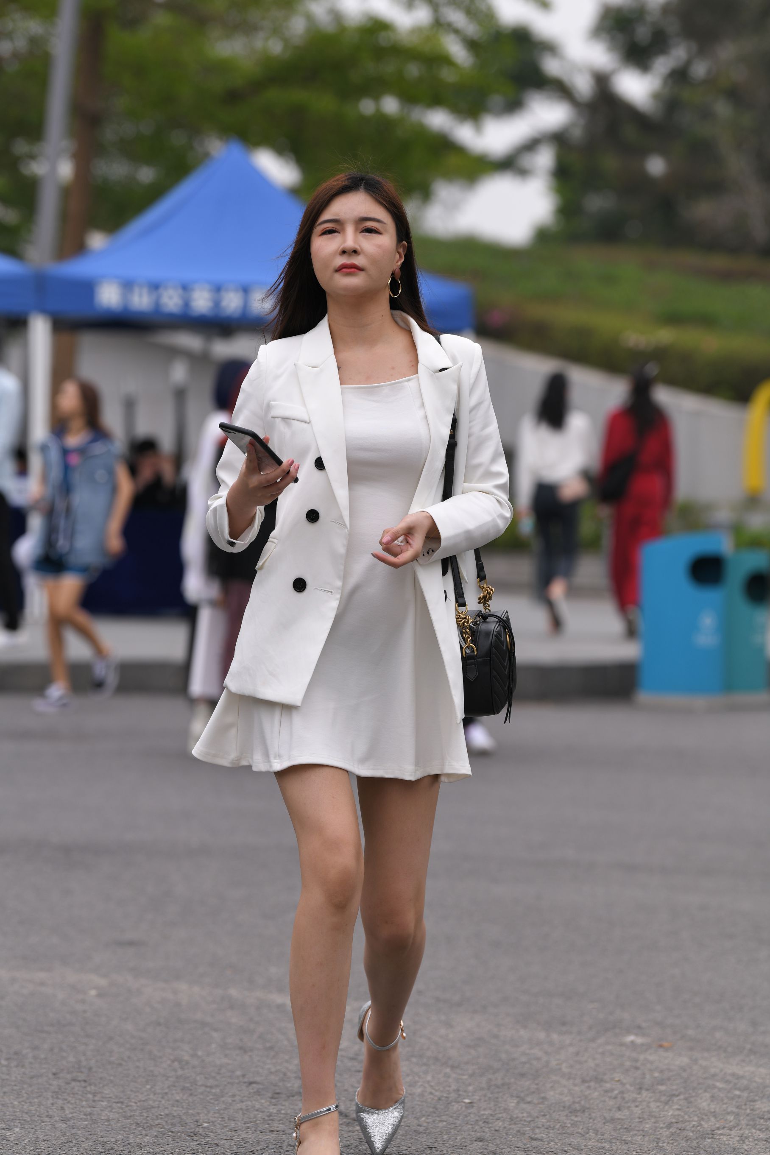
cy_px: 578
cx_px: 385
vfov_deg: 12.8
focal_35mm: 160
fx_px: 5133
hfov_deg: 8.6
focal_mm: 160
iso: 140
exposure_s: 1/800
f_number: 5
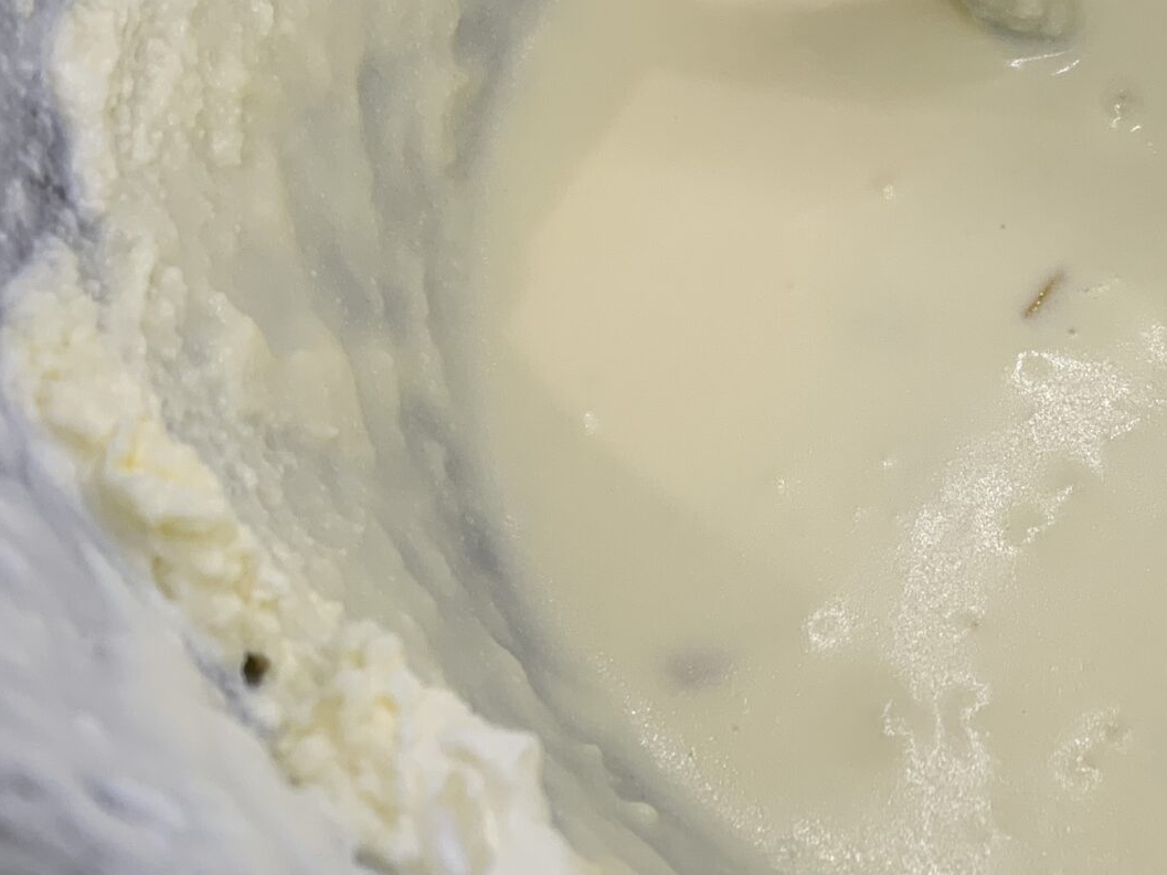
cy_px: 468
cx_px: 1091
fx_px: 2123
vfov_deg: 23.3
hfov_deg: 29.2
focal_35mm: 63
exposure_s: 1/98
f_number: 1.8
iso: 50
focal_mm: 4.25
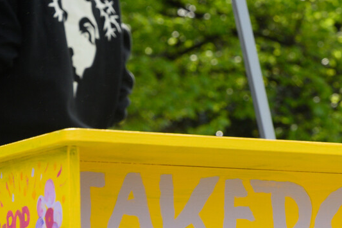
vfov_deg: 5.6
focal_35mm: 242
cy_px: 399
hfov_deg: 8.2
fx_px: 2298
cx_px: 623
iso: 320
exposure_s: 1/320
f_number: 6.3
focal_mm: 63
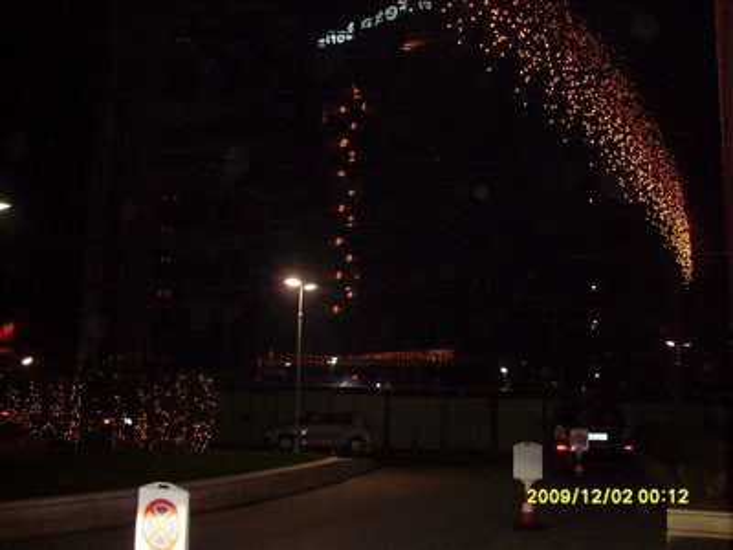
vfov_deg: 37.7
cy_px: 275
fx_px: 805
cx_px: 366
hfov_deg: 49.0
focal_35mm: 38
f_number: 2.8
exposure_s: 1/45
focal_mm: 6.3
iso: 240
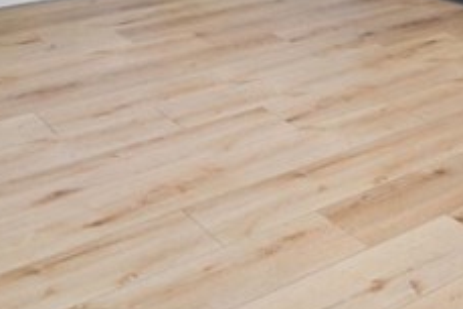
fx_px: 862
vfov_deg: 17.0
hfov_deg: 27.6
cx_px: 503
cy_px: -236
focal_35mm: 67
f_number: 7.1
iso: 100
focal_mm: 10
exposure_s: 1/4
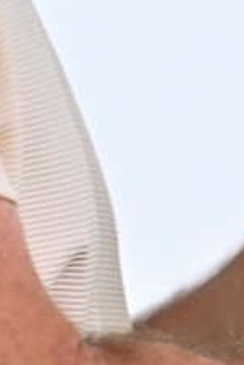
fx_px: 34501
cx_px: -71
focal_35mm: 3399
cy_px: -483
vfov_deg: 0.6
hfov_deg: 0.4
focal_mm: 400
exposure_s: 1/1250
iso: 400
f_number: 3.2
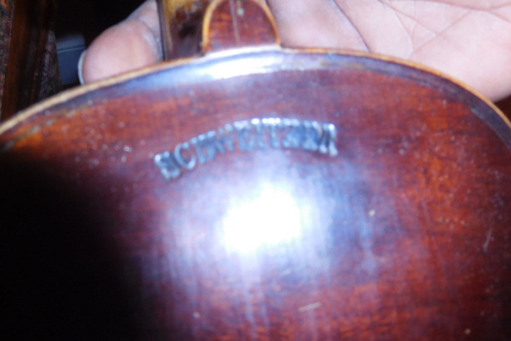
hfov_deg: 67.4
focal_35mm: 27
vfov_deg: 47.8
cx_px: 260
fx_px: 383
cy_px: 192
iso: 200
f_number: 3.4
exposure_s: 1/30
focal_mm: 4.5
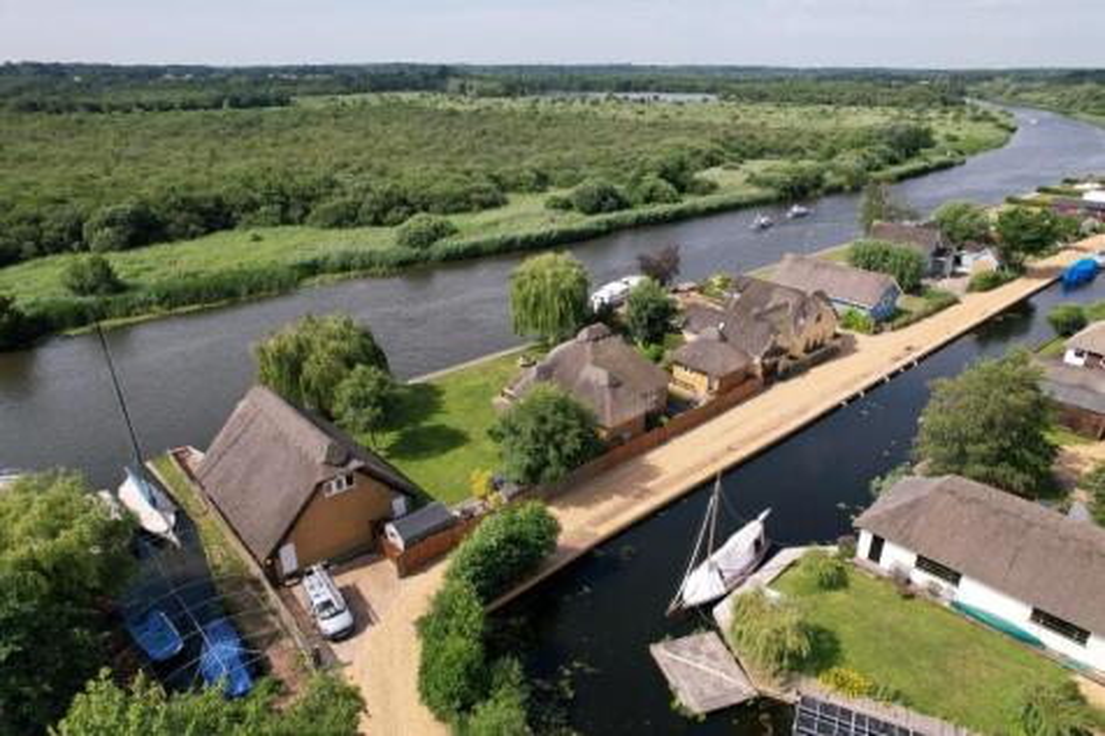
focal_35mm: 22
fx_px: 675
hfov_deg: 78.6
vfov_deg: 57.2
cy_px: 368
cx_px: 552
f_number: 2.8
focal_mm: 8.38
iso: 130
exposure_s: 1/320
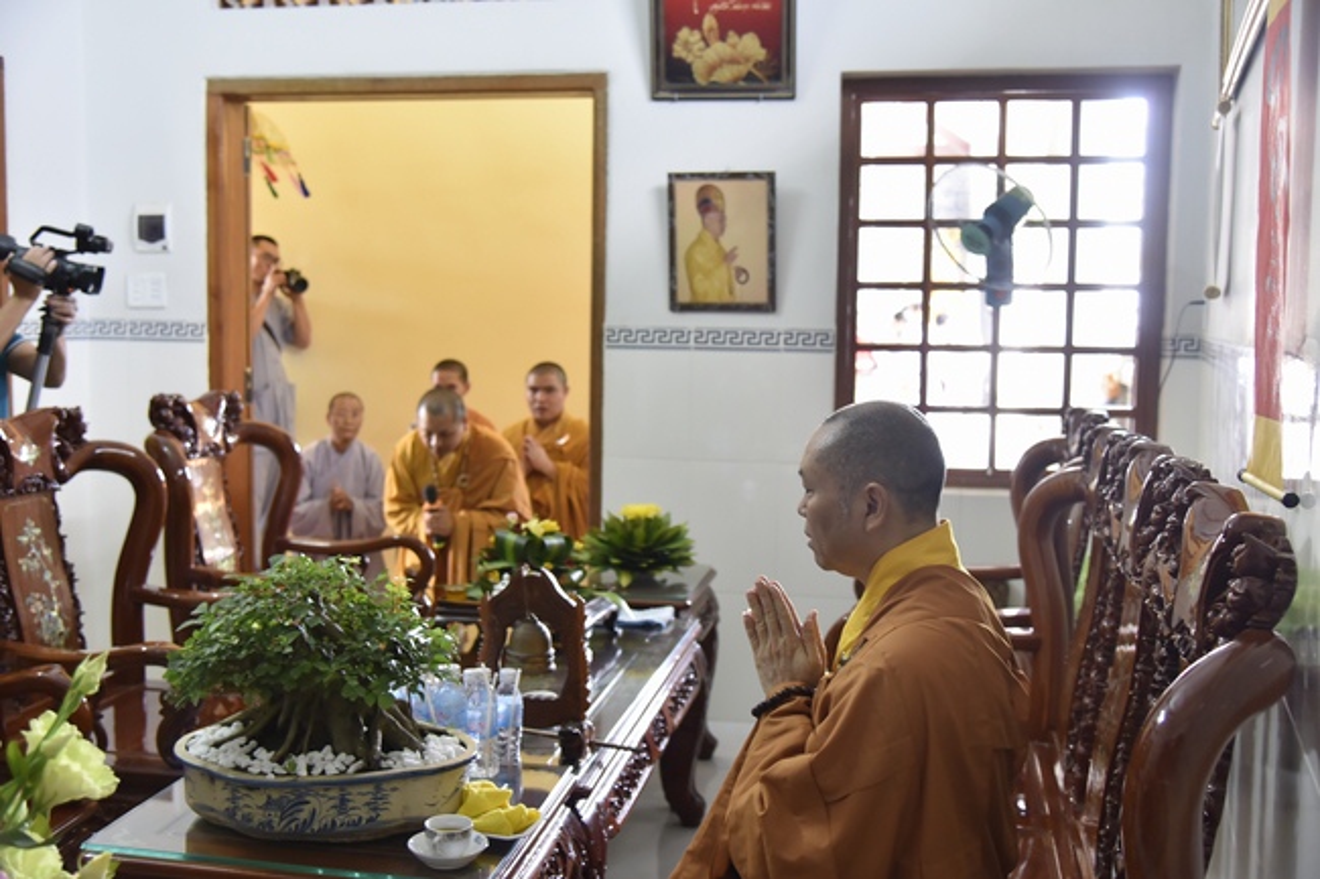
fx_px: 1393
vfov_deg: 35.0
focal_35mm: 38
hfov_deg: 50.7
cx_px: 660
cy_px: 440
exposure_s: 1/25
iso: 1000
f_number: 4
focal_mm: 38
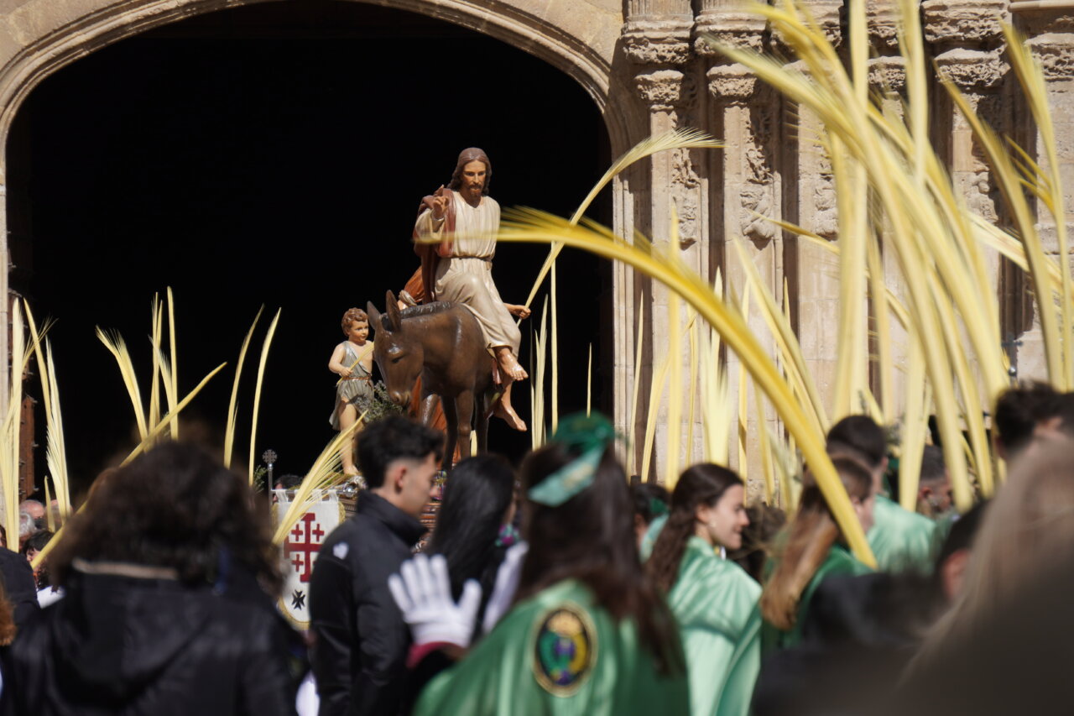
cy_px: 358
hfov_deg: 6.5
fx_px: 9396
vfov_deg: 4.4
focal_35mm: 315
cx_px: 537
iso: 100
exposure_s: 1/640
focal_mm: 210
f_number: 8
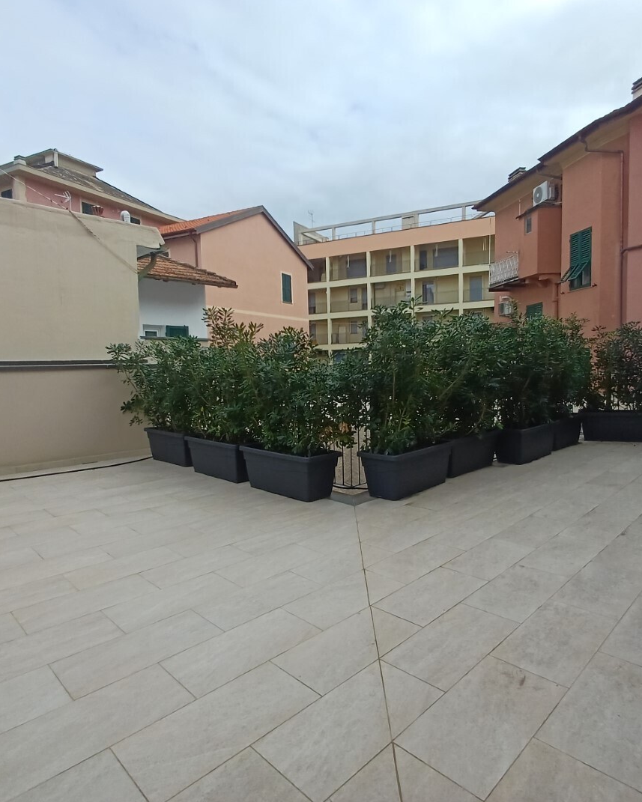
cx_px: 333
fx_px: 499
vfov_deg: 77.6
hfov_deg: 65.5
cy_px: 398
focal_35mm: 21
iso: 40
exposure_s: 1/754
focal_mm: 1.64
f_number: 2.2
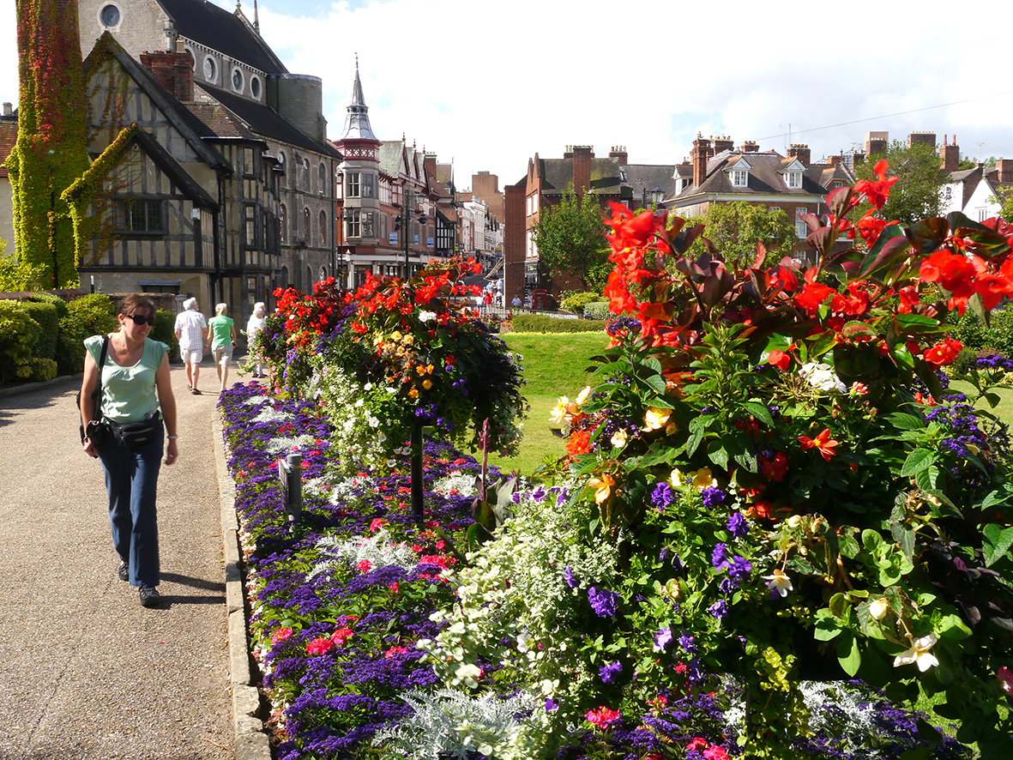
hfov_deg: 54.0
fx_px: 995
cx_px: 506
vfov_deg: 41.8
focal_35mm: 34
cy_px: 380
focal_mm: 17
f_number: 18
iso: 200
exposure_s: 1/20
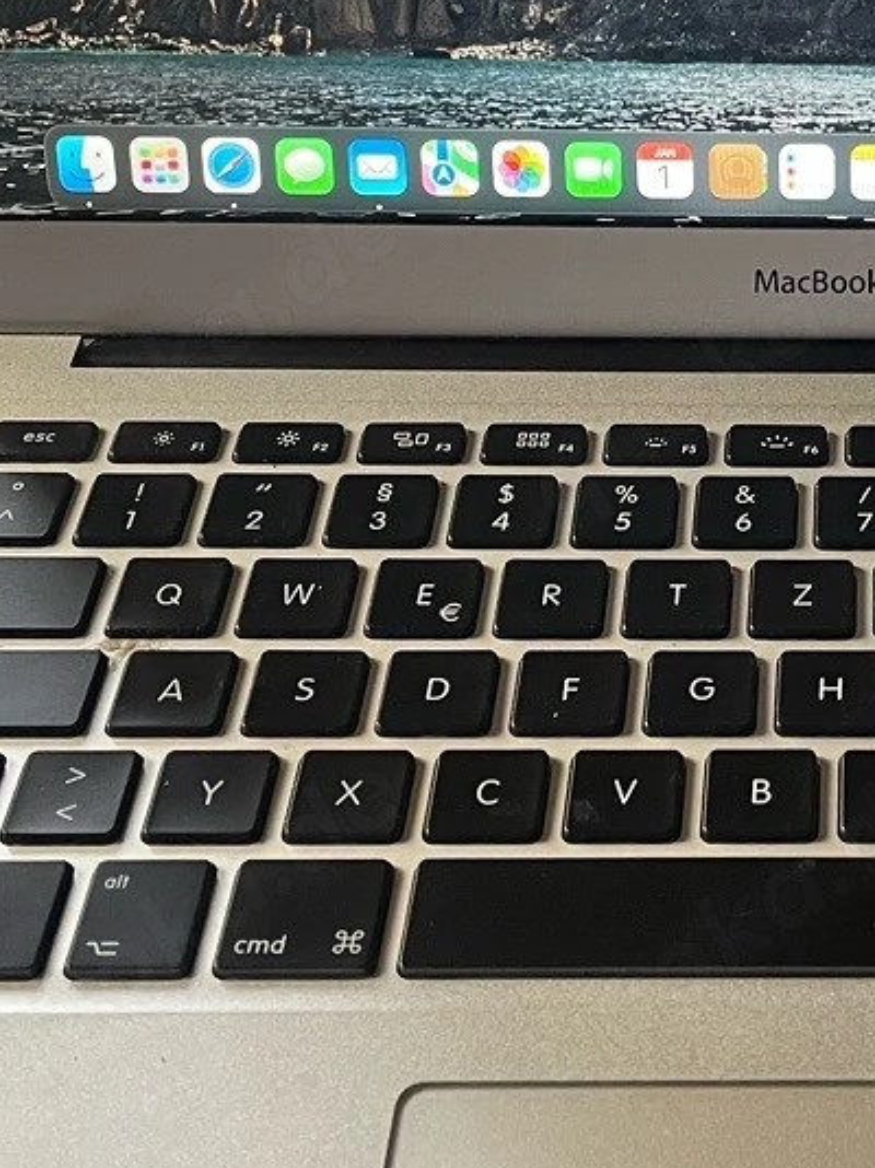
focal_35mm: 65
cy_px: 435
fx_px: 2192
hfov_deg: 21.7
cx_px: 901
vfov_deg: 29.7
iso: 250
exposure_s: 1/60
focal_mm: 4.2
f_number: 1.6
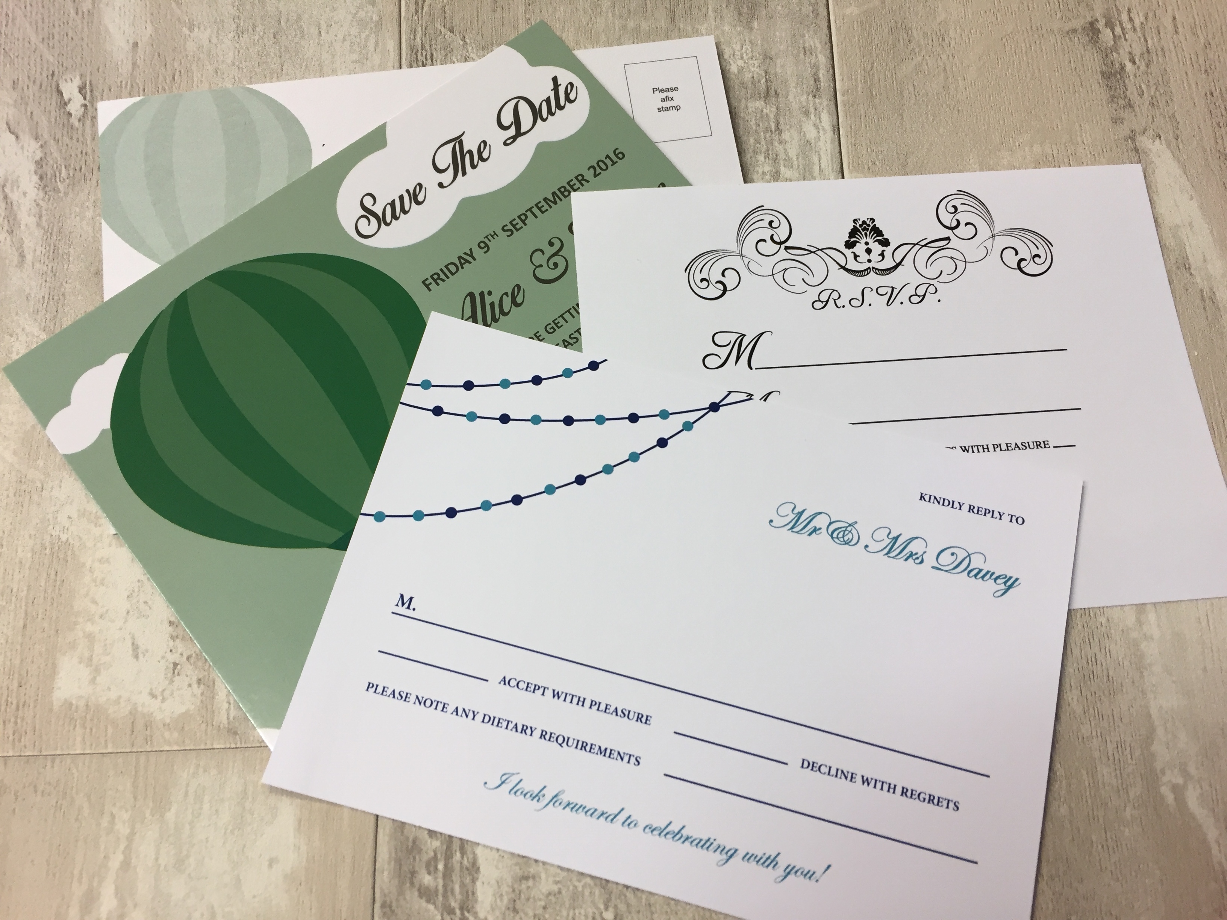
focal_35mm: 29
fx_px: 1028
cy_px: 460
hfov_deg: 61.7
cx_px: 614
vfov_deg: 48.2
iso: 40
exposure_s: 1/33
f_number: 2.2
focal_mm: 4.15
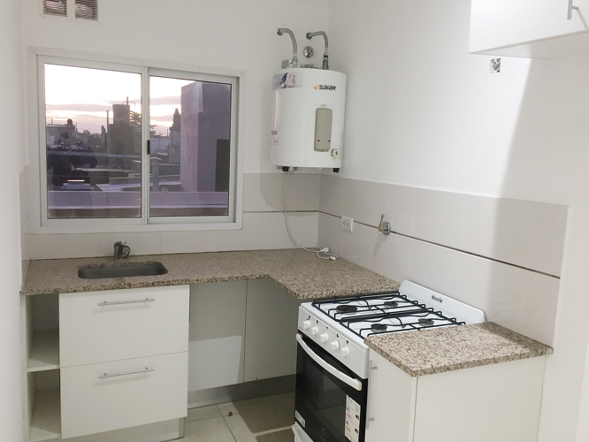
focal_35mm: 29
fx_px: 494
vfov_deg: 48.3
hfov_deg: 61.6
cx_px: 294
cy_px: 221
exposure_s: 1/33
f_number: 2.2
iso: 80
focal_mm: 4.15
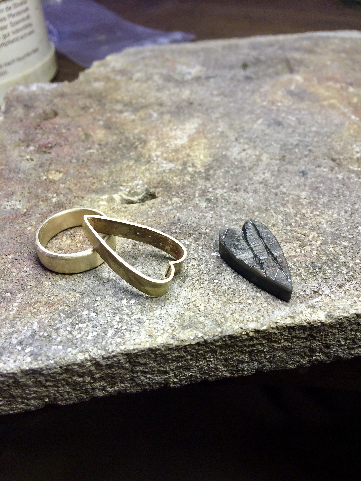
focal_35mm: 29
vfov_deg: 61.7
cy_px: 240
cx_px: 180
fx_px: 403
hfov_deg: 48.2
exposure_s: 1/100
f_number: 2.2
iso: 50
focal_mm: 4.15
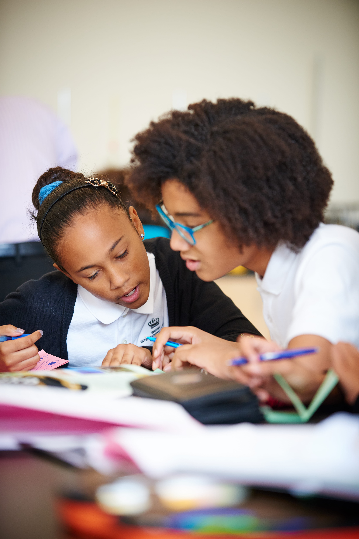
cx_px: 180
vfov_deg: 15.8
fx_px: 1943
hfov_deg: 10.6
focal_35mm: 130
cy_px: 270
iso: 800
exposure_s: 1/125
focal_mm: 130
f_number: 2.8
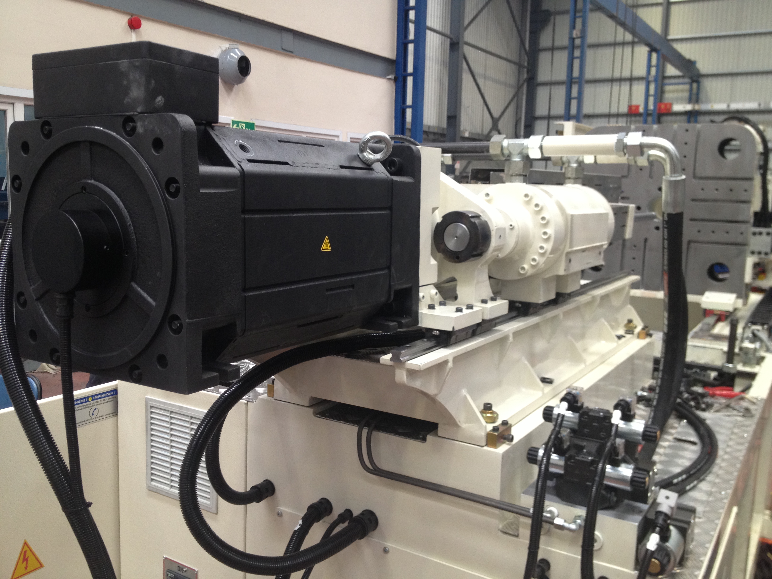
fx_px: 781
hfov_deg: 52.6
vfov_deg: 40.7
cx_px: 386
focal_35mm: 35
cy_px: 290
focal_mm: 4.28
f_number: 2.4
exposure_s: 1/20
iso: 100
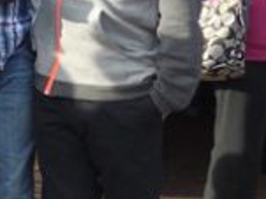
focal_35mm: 127
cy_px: 5
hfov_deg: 13.0
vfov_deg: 11.5
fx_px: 975
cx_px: -303
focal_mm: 4.5
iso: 125
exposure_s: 1/320
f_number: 3.1
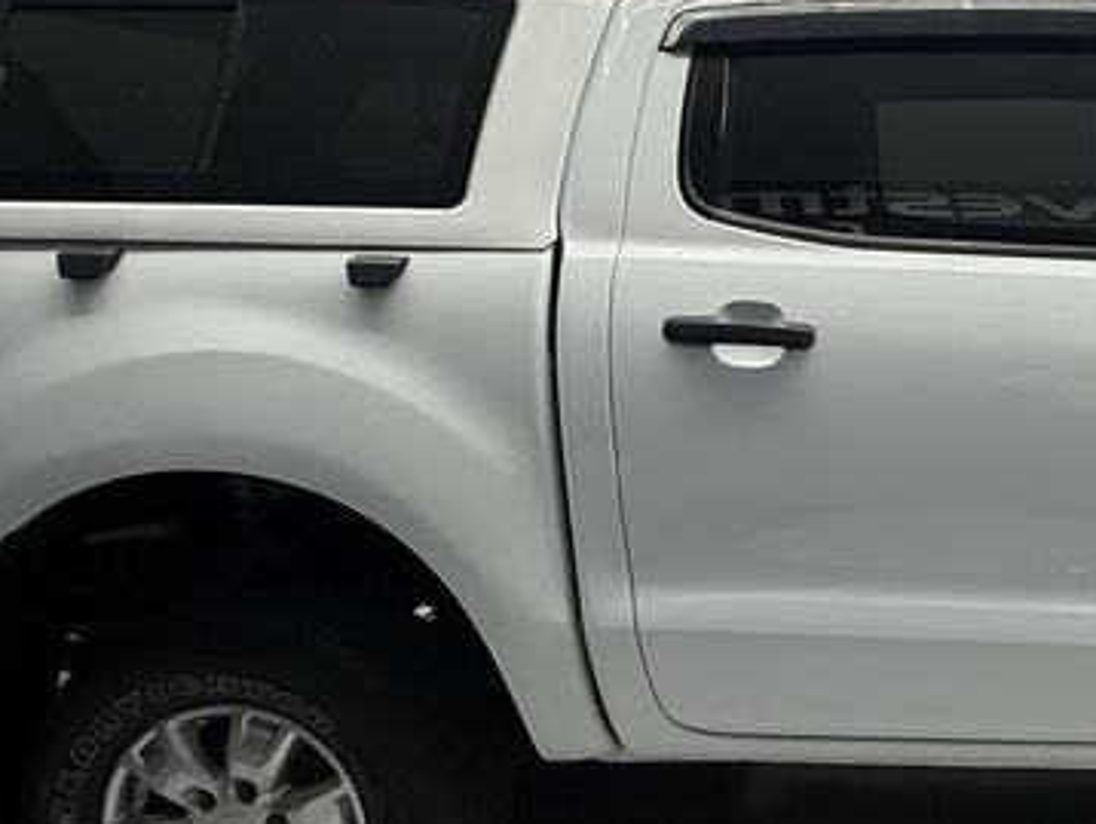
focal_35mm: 40
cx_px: 1075
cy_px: 303
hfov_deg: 41.3
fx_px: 1267
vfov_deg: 35.8
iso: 160
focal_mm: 2.22
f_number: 2.2
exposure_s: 1/99
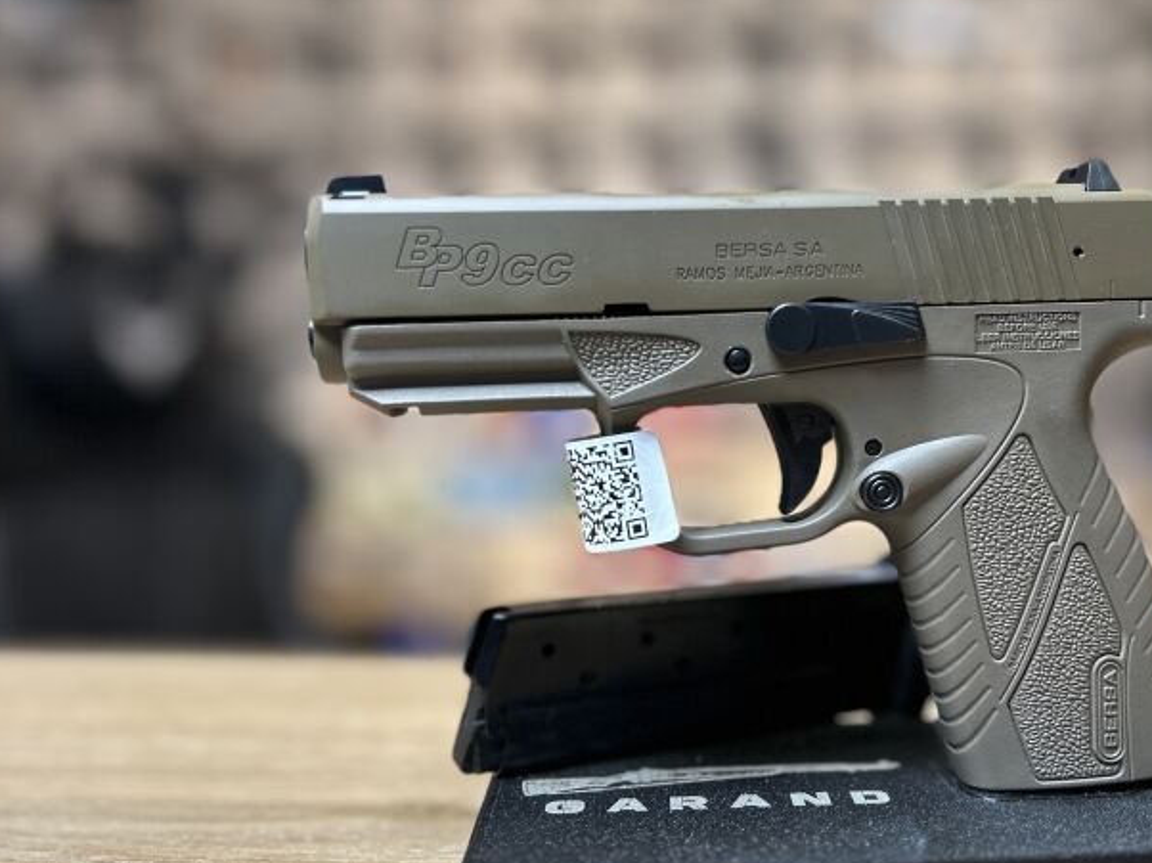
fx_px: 1198
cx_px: 745
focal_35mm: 36
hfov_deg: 50.7
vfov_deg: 39.6
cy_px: 403
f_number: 1.5
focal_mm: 5.7
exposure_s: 1/50
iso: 80
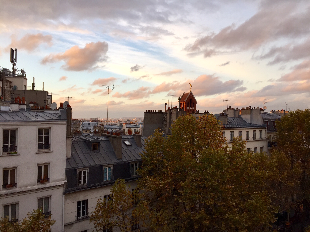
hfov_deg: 61.7
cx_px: 155
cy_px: 116
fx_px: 260
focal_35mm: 29
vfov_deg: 48.2
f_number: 2.2
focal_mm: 4.15
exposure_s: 1/246
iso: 32
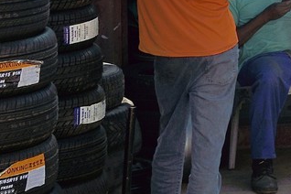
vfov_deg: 8.4
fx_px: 1301
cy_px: -79
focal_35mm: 161
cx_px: 643
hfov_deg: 11.2
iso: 400
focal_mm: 32
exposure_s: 1/1000
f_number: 8
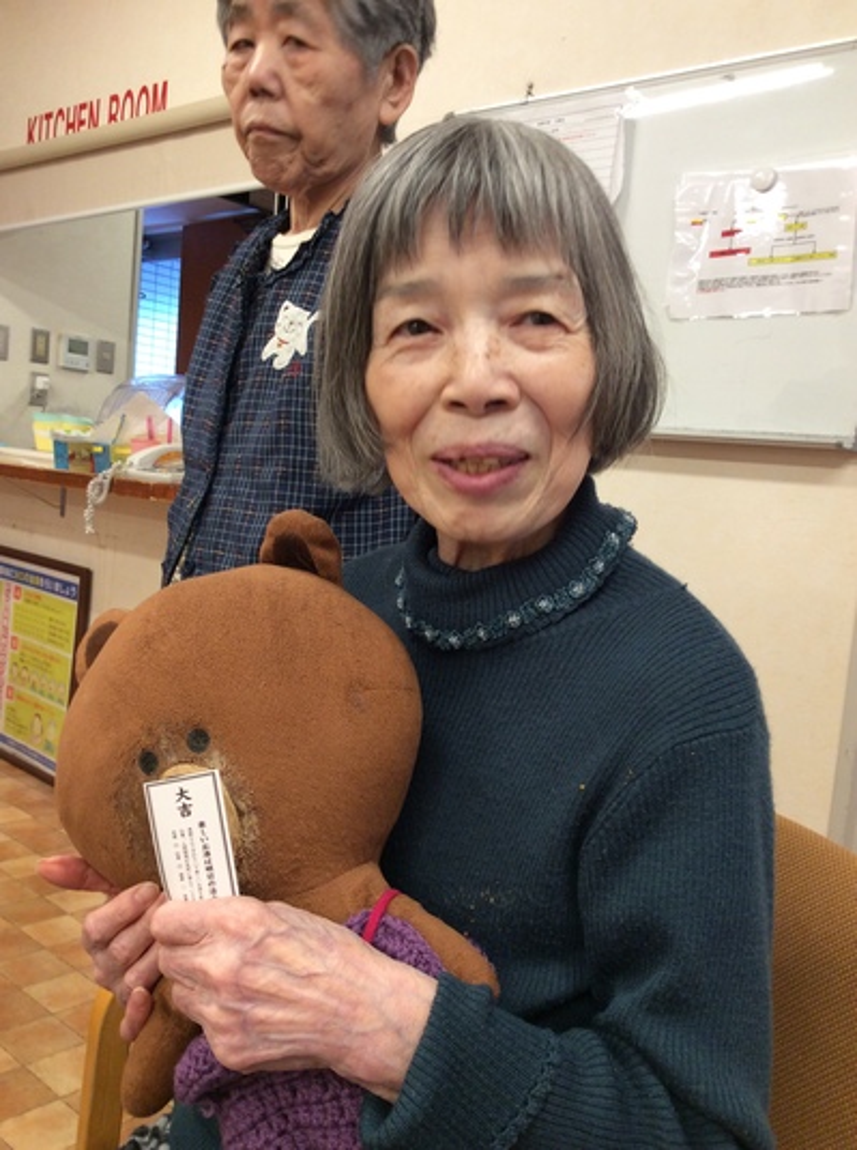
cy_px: 575
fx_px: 1060
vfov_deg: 56.9
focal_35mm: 32
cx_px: 428
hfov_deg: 44.0
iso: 64
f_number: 2.4
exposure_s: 1/24
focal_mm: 3.3
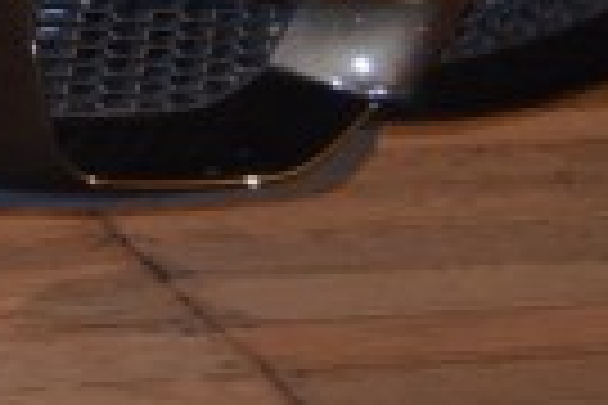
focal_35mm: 183
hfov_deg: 10.5
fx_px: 3090
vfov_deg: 7.2
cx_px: -536
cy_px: -405
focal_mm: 22
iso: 1400
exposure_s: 1/60
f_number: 4
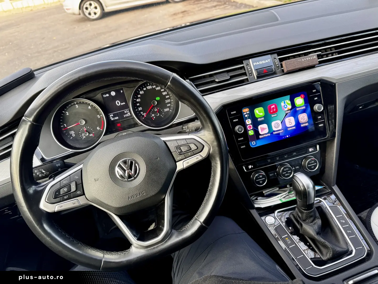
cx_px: 189
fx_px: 262
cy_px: 142
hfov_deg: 71.6
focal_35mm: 24
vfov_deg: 56.8
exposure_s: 1/121
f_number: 1.78
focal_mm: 6.76
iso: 125
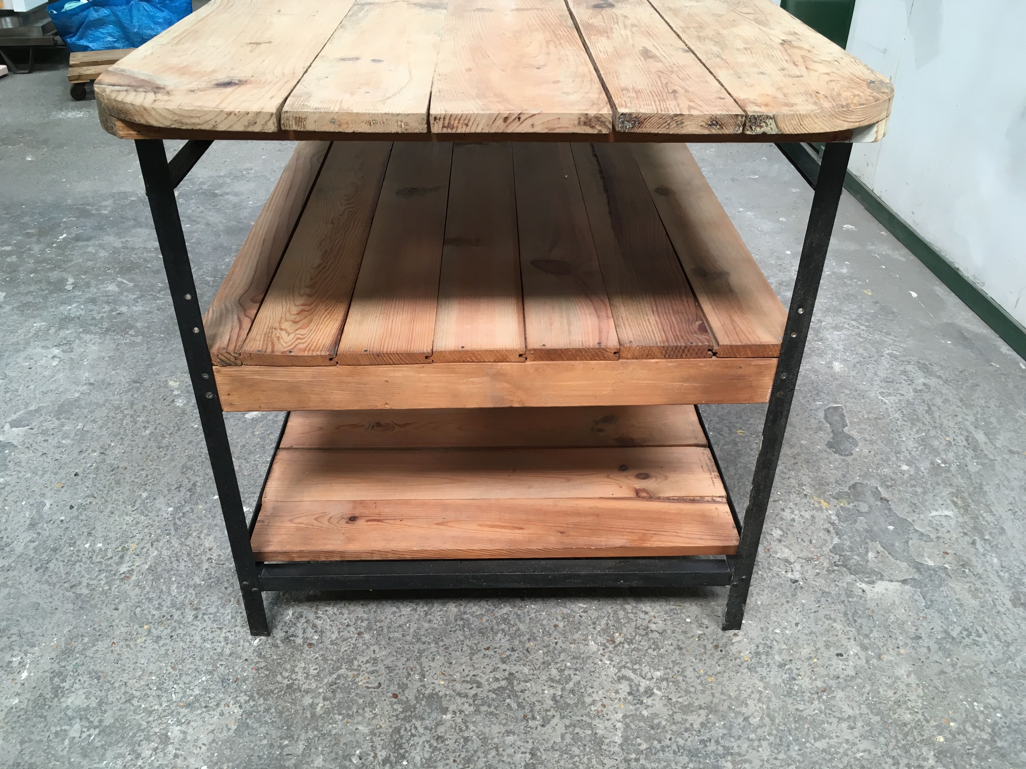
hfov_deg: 61.7
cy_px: 384
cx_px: 513
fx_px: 860
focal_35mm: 29
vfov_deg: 48.2
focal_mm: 4.15
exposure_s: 1/33
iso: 32
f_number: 2.2
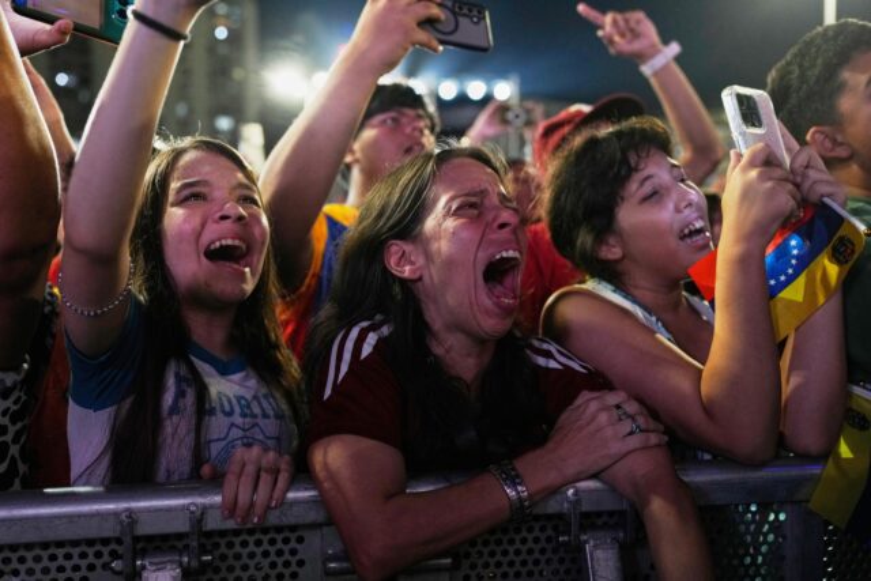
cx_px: 436
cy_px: 290
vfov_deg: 37.9
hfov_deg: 54.4
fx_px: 847
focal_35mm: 35
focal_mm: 35
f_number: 2.5
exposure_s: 1/100
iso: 2000
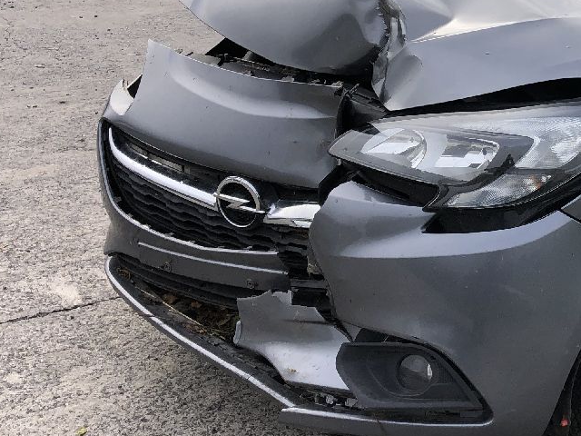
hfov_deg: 26.3
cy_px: 71
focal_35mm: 70
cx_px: 584
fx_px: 1175
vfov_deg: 20.7
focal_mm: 3.99
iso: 20
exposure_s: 1/923
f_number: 1.8
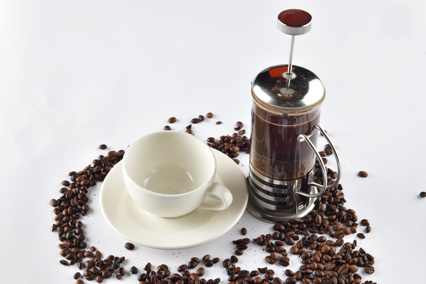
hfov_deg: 33.4
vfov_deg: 22.6
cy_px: 142
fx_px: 710
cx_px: 213
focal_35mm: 60
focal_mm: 60
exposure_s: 1/160
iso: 125
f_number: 22
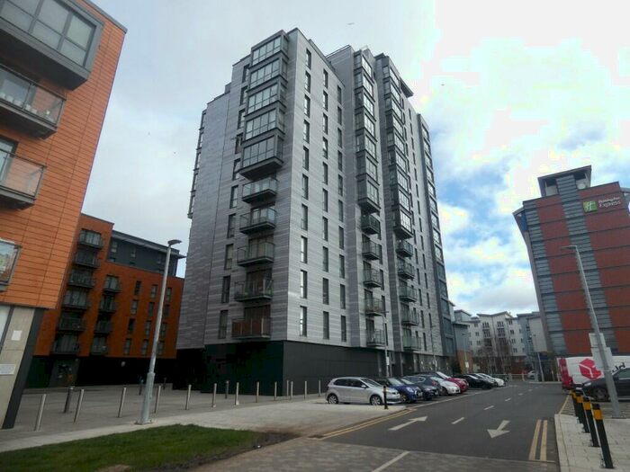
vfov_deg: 66.0
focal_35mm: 20
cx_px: 315
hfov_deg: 81.7
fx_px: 364
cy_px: 236
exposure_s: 1/1000
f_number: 2.8
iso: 80
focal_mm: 3.6
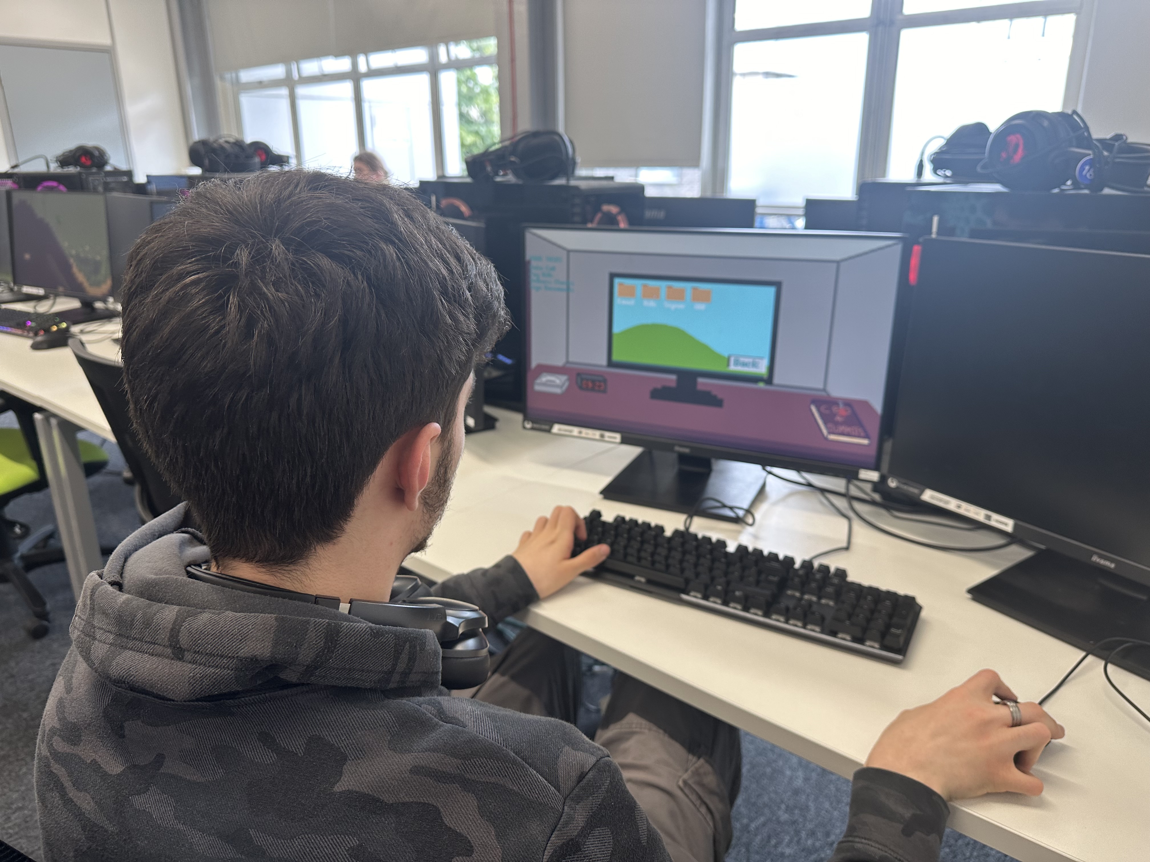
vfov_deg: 56.8
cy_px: 431
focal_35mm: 24
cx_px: 575
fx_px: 797
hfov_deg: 71.6
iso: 125
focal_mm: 6.86
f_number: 1.78
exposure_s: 1/120
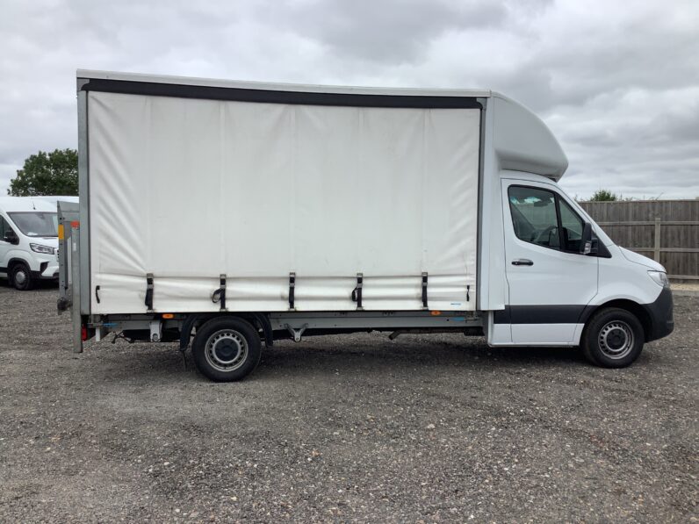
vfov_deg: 45.4
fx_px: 626
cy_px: 262
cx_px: 350
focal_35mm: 31
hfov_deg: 58.4
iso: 25
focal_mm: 3.3
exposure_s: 1/981
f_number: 2.4
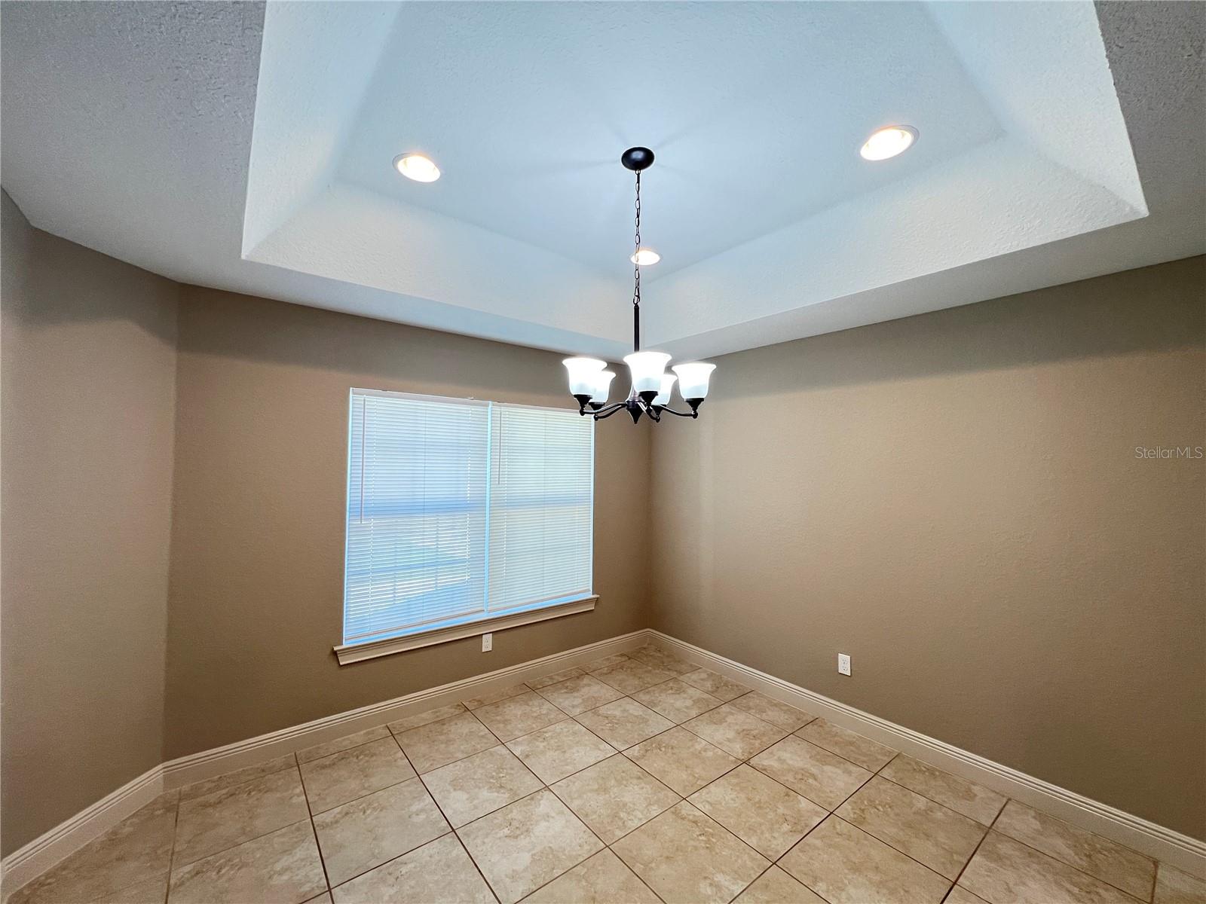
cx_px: 603
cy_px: 452
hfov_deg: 106.2
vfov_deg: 89.9
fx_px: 453
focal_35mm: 13
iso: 160
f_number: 1.8
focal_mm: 1.57
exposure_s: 1/60
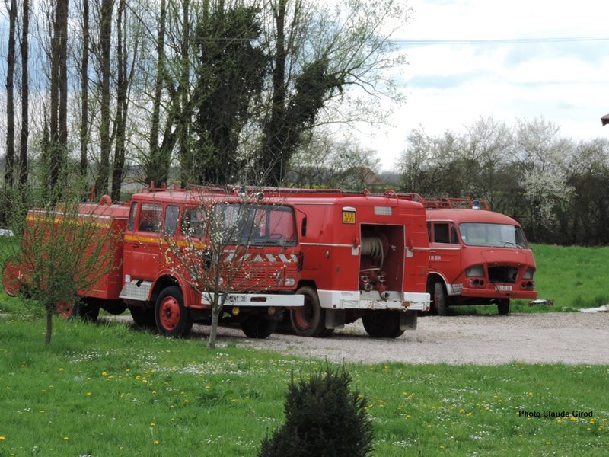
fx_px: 2727
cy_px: 228
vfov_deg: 9.6
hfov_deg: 12.7
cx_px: 304
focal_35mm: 155
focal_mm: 27.6
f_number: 4.4
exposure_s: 1/250
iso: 80
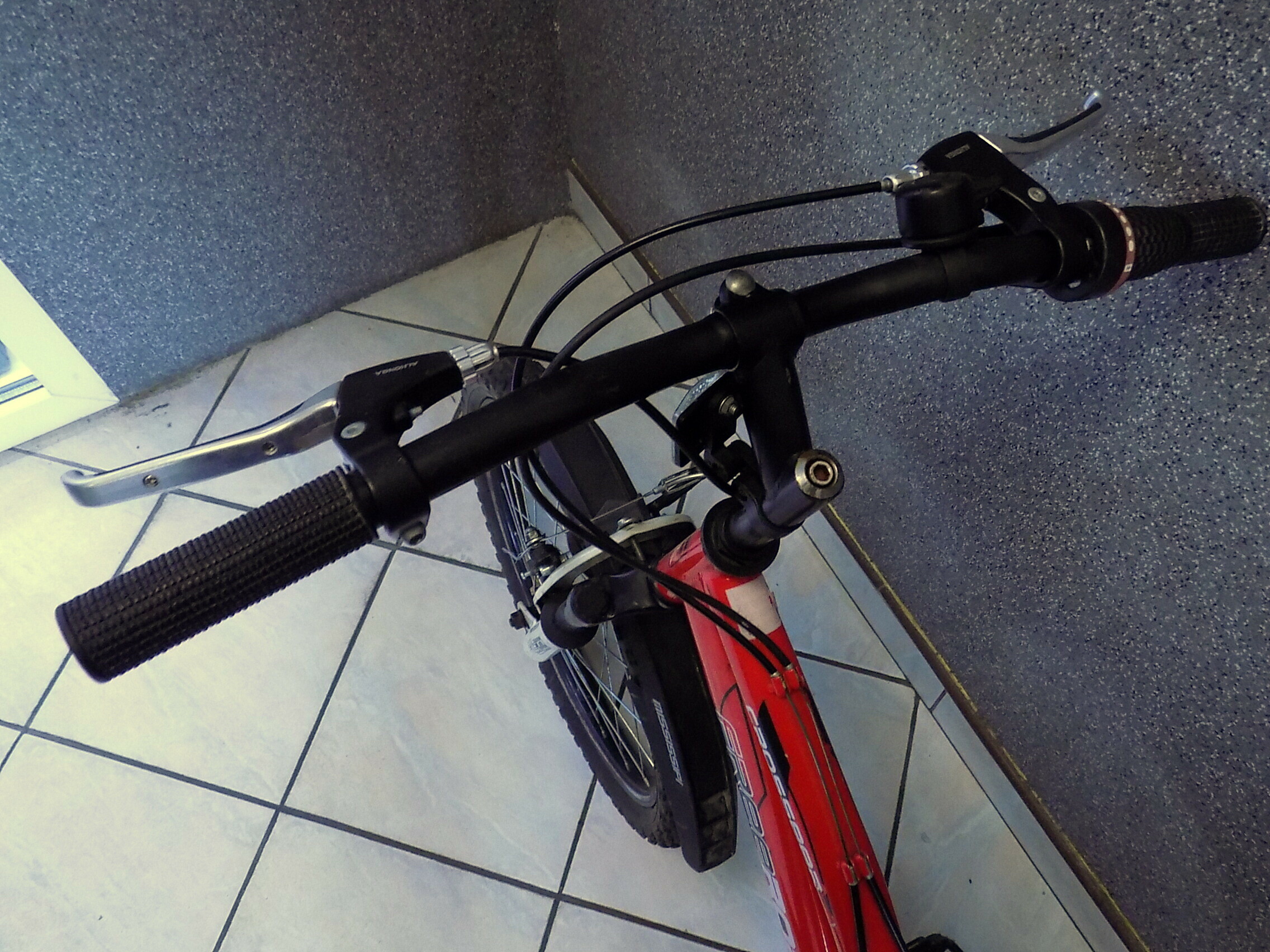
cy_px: 476
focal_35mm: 27
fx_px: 991
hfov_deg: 65.3
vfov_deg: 51.4
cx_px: 635
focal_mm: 4.8
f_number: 3.2
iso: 400
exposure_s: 1/8
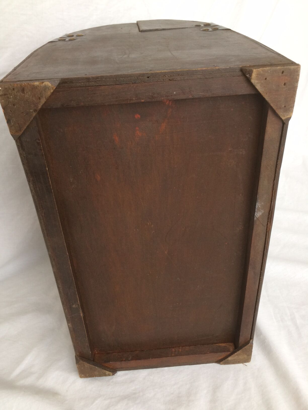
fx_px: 344
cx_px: 154
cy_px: 205
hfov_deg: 48.2
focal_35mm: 29
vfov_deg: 61.7
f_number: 2.2
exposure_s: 1/33
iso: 50
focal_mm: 4.15
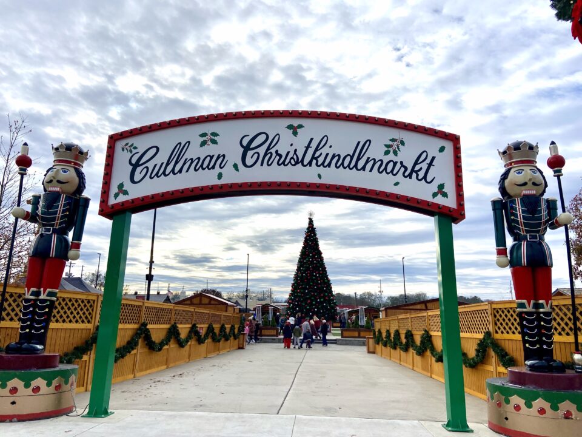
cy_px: 218
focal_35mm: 26
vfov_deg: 53.1
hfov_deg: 67.3
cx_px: 291
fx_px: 437
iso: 32
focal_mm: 4.25
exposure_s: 1/5495
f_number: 1.8
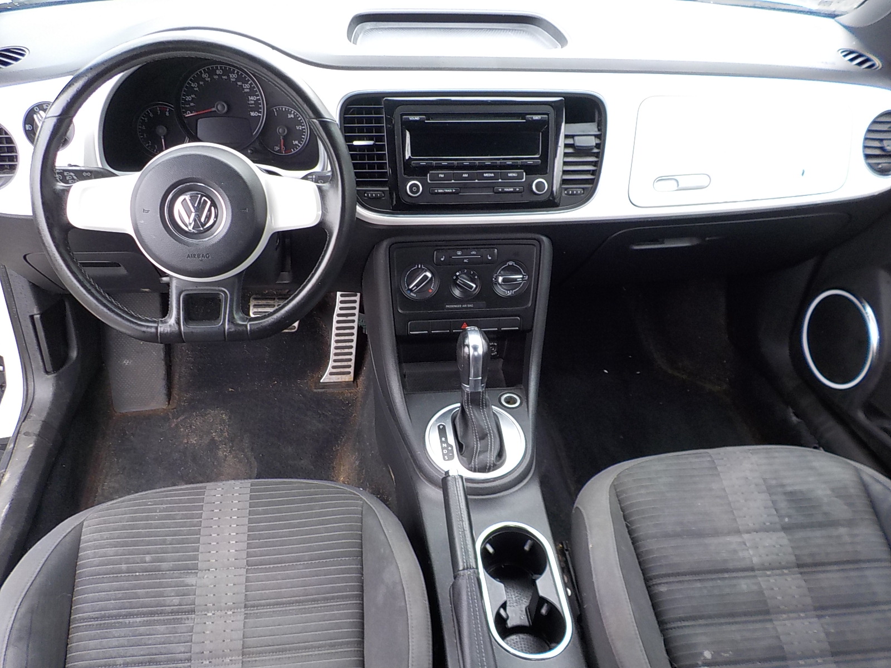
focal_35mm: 30
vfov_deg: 46.8
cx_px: 446
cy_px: 334
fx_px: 772
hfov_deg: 60.0
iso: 125
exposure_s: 1/30
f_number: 3.3
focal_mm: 4.1
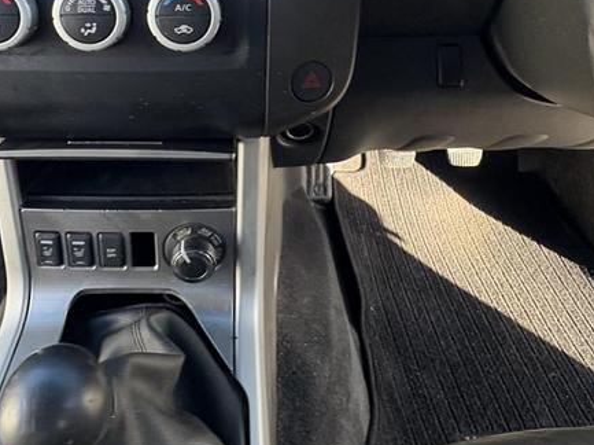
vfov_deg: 43.0
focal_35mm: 29
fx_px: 497
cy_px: 25
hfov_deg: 61.2
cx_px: 239
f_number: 2.2
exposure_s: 1/99
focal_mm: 2.22
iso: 200
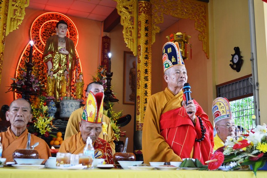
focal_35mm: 48
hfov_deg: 41.1
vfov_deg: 28.0
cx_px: 134
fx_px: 356
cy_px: 89
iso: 400
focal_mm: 32
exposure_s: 1/40
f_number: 4.8
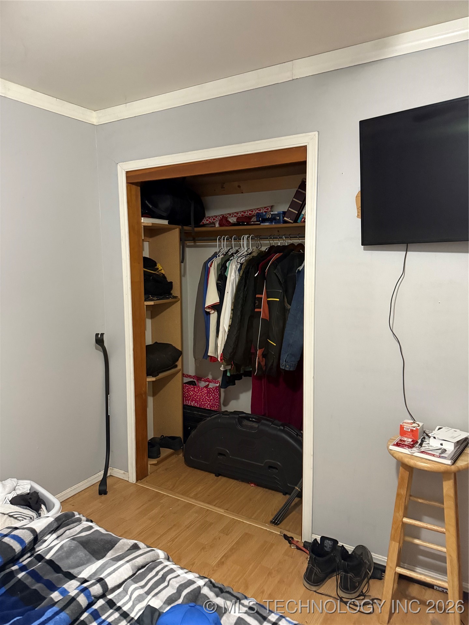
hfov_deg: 56.8
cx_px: 234
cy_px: 312
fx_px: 434
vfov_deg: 71.6
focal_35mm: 24
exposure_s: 1/40
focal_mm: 6.76
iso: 1000
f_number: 1.78
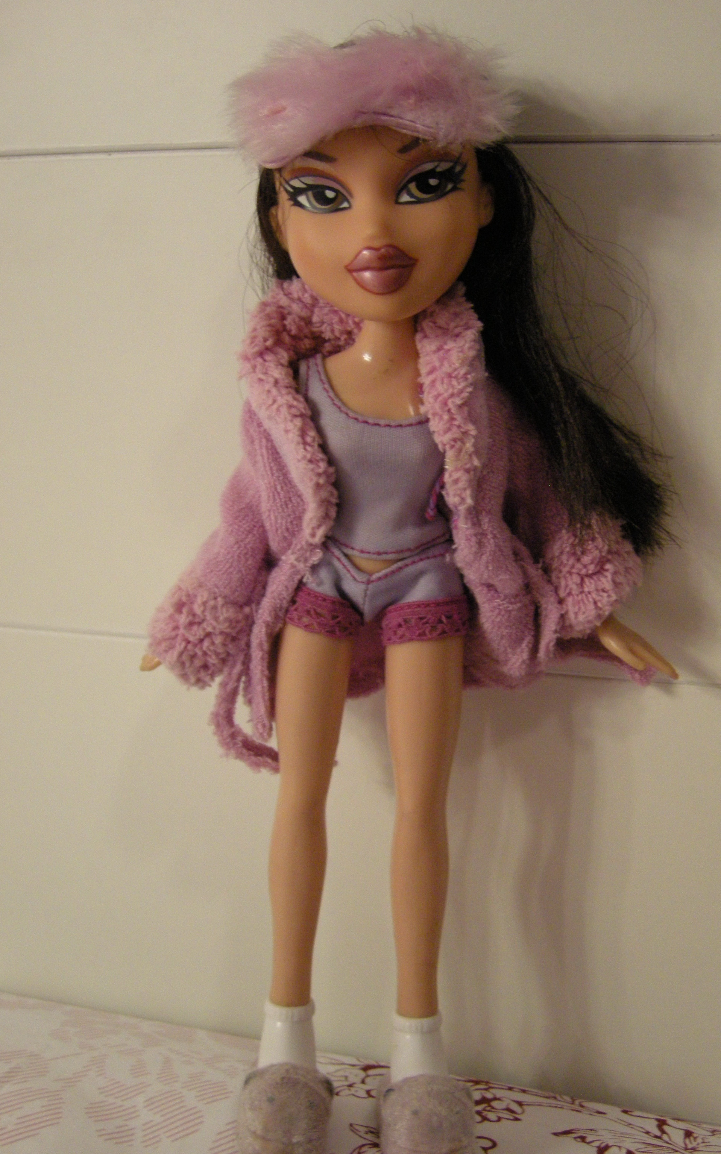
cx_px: 422
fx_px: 1383
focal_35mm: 44
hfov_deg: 29.2
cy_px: 596
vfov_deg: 45.3
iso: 400
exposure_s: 1/44.4
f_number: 2.9
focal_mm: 8.5
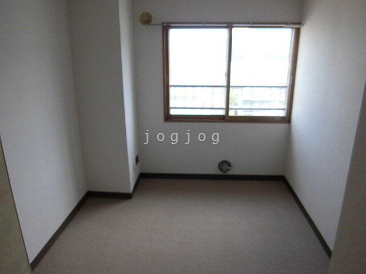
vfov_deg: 53.1
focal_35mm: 26
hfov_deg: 67.3
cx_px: 183
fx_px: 275
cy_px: 137
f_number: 2.8
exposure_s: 1/80
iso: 100
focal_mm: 4.7
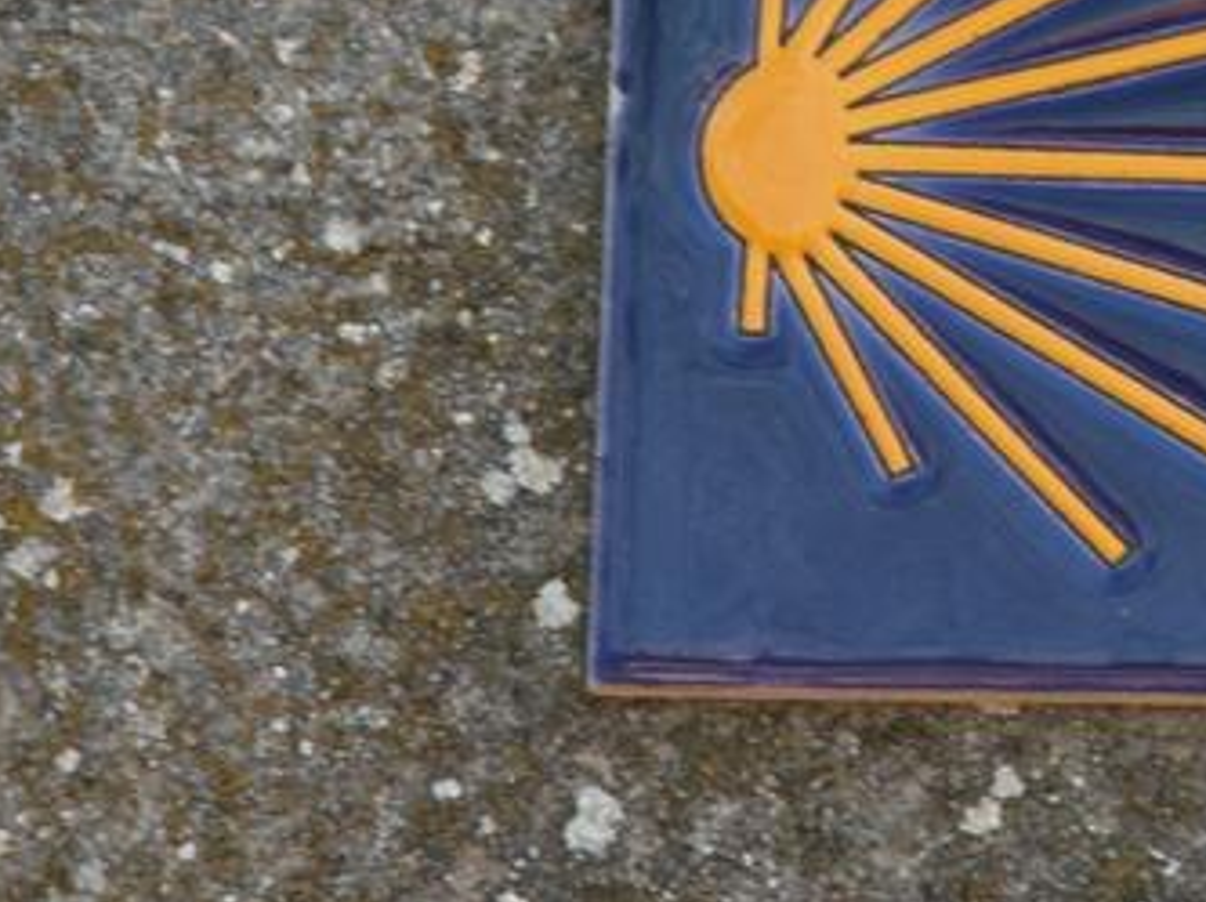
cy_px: 163
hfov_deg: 6.0
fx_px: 11519
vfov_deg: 4.5
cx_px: 1123
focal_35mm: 331
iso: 80
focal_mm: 28.09
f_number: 4
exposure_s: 1/40
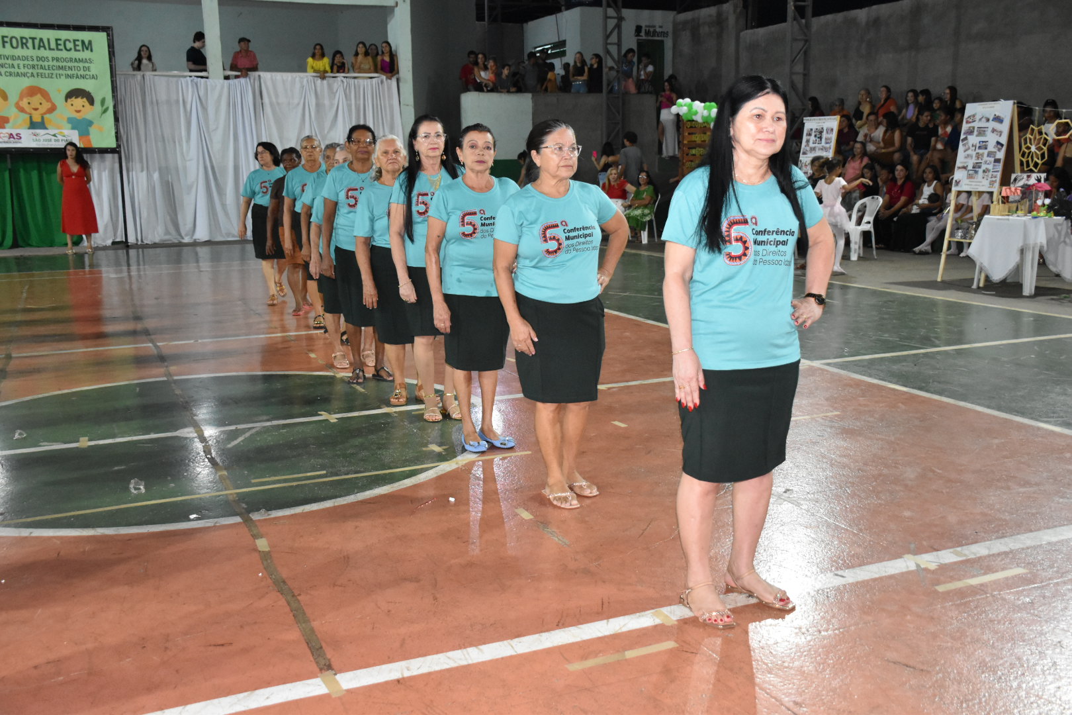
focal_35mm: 36
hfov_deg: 53.1
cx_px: 536
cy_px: 358
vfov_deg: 36.9
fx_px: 1072
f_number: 3.8
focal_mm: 24
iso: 3200
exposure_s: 1/100
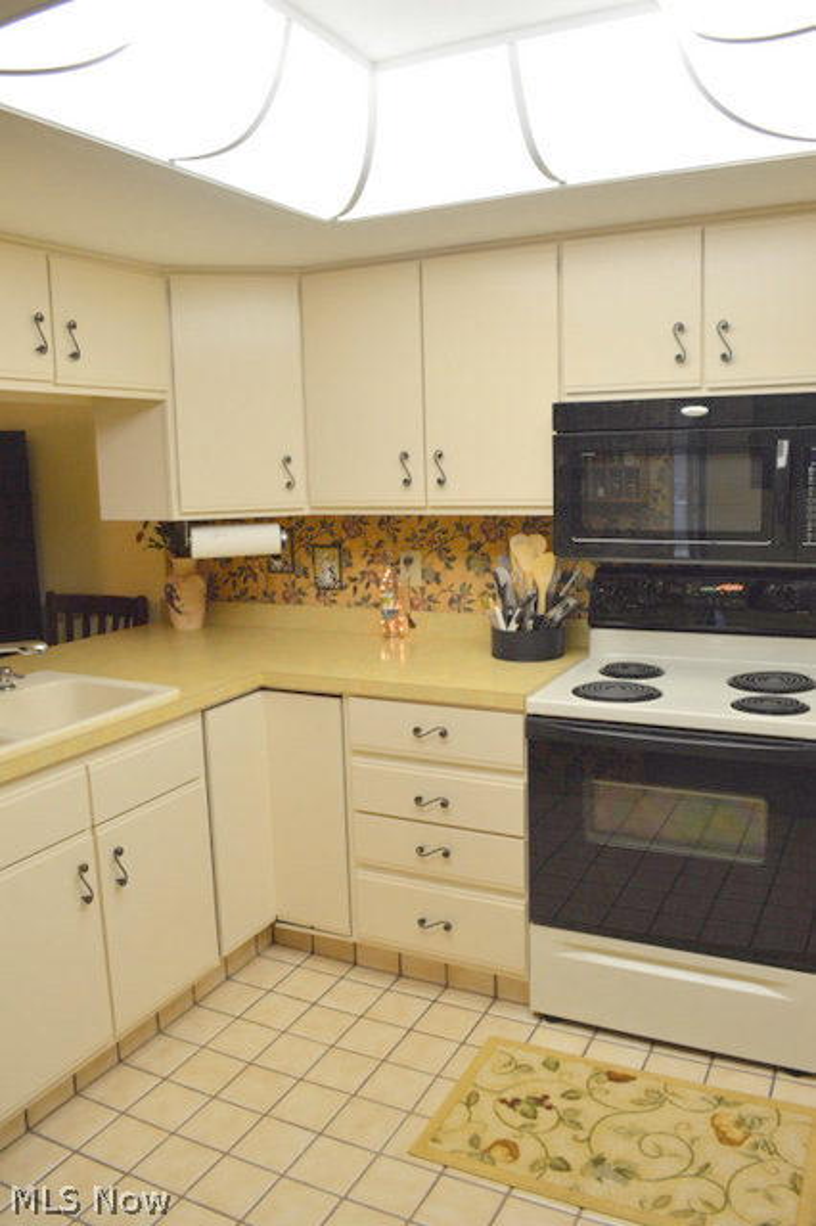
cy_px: 613
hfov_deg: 47.9
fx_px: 919
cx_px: 408
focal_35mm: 27
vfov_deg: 67.4
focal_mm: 18
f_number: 5
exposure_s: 1/100
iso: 400
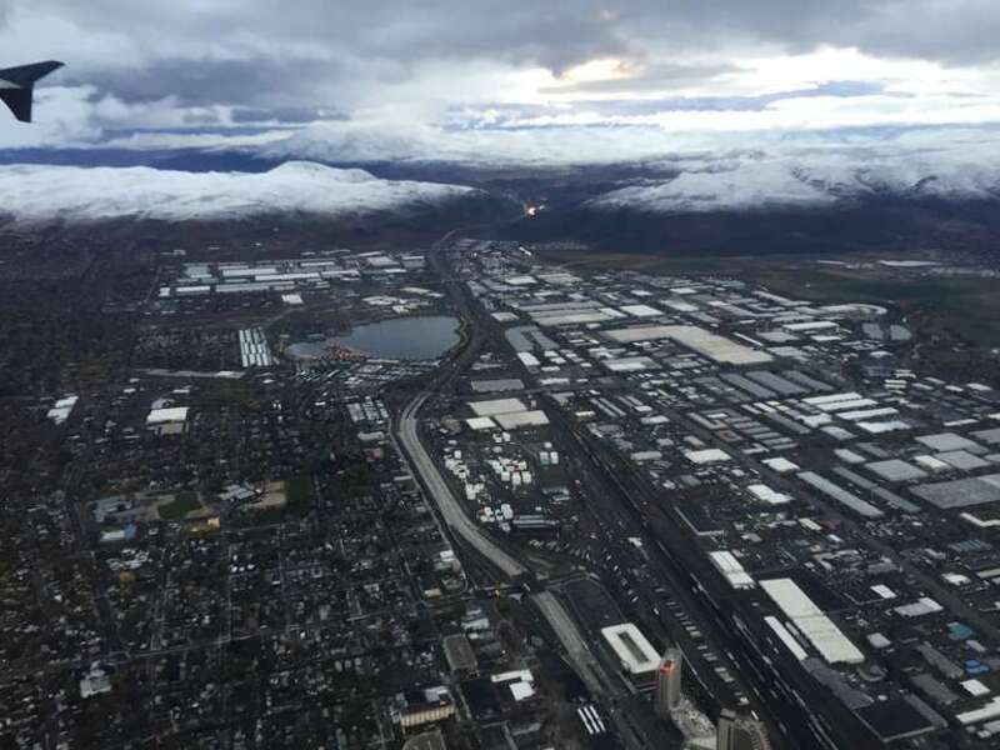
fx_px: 838
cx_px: 500
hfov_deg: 61.7
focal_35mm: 29
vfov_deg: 48.2
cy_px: 375
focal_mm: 4.15
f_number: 2.2
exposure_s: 1/30
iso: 32
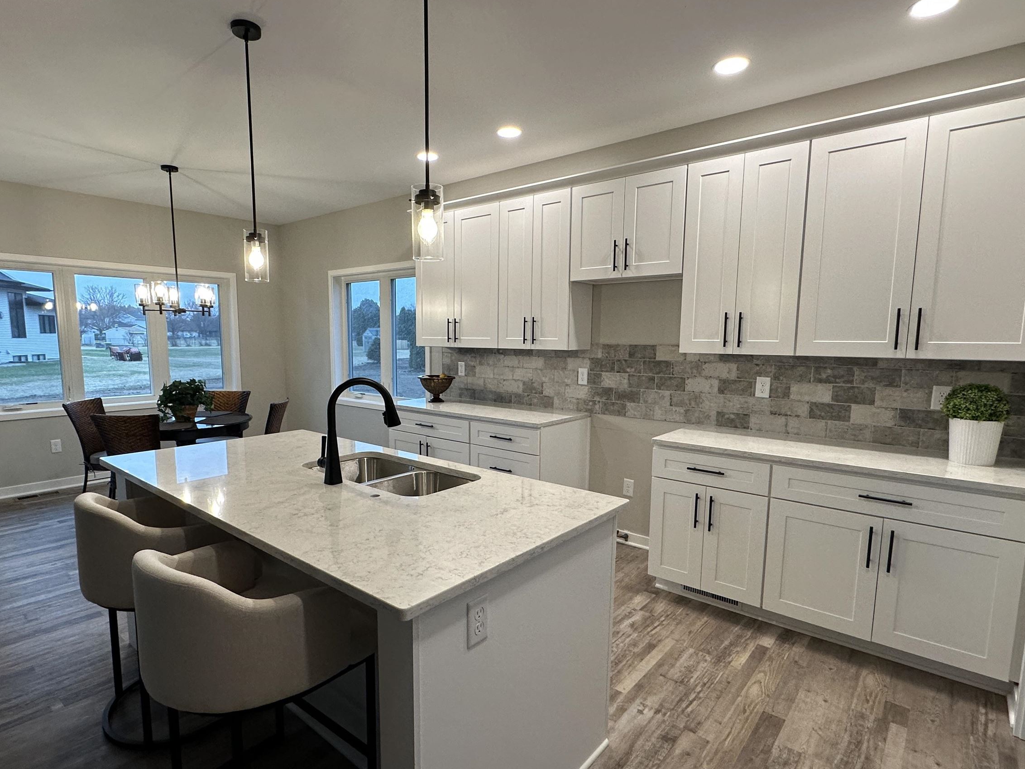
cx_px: 485
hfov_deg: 84.6
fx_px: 563
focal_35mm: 19
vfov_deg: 68.6
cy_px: 408
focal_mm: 2.22
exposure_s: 1/120
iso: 160
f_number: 2.2
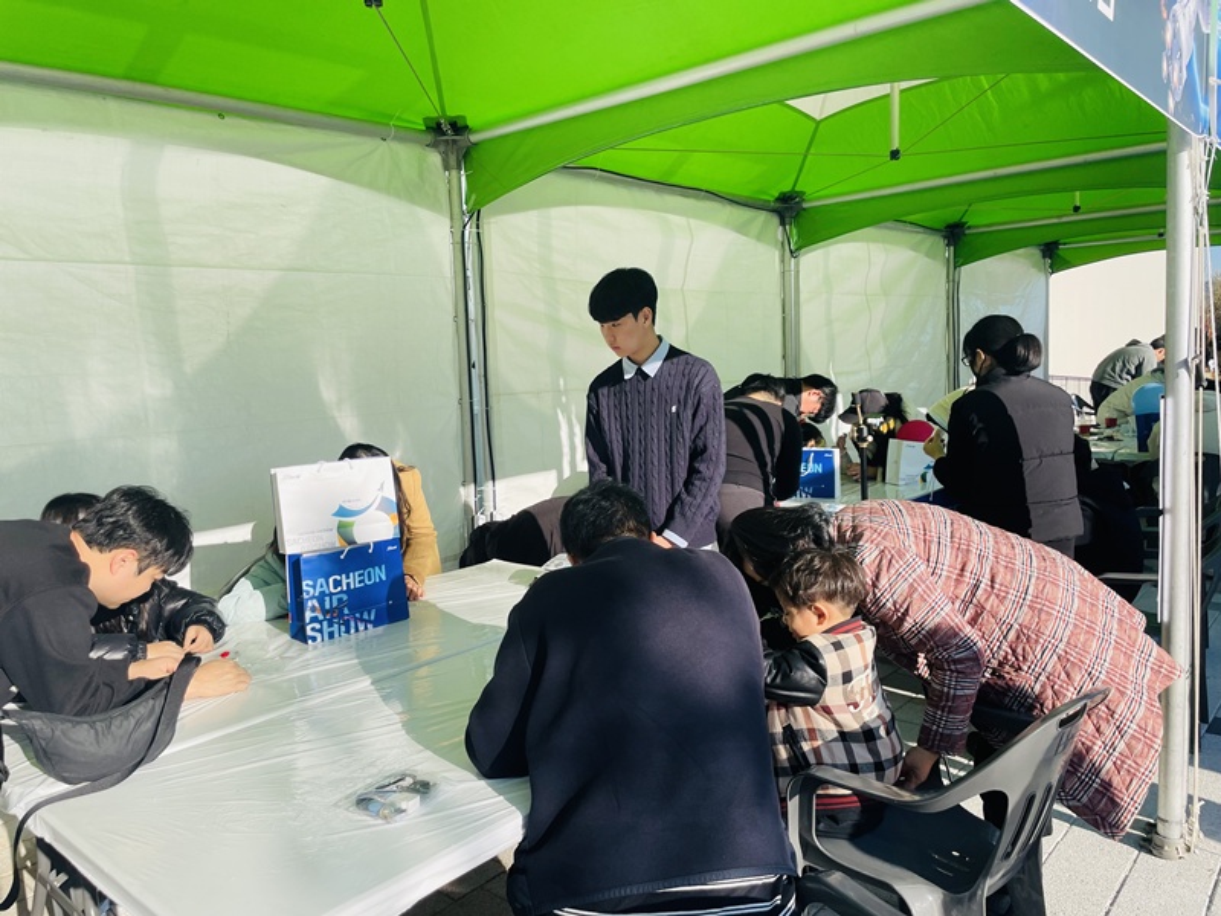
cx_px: 610
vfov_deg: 53.1
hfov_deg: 67.3
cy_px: 458
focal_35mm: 26
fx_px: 917
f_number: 1.6
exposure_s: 1/1770
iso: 32
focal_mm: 4.2
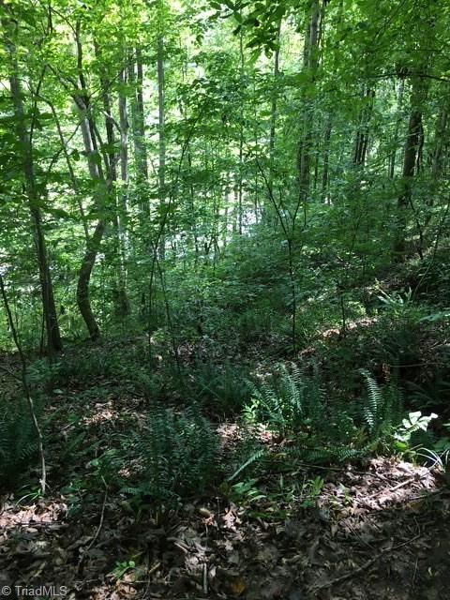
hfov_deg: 48.2
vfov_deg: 61.7
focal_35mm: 29
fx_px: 503
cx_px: 225
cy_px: 300
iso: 25
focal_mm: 4.15
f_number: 2.2
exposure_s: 1/40
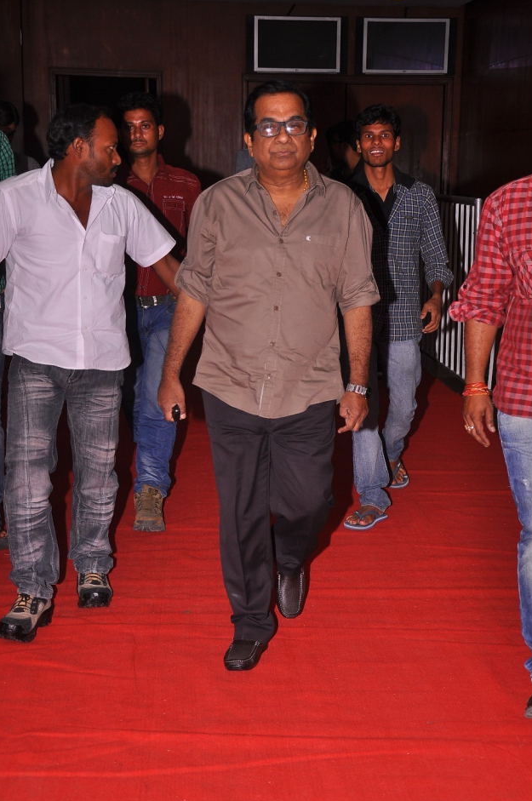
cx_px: 287
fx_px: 1378
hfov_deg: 21.8
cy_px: 408
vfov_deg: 32.4
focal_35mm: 62
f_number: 5.6
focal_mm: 38
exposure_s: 1/160
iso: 250
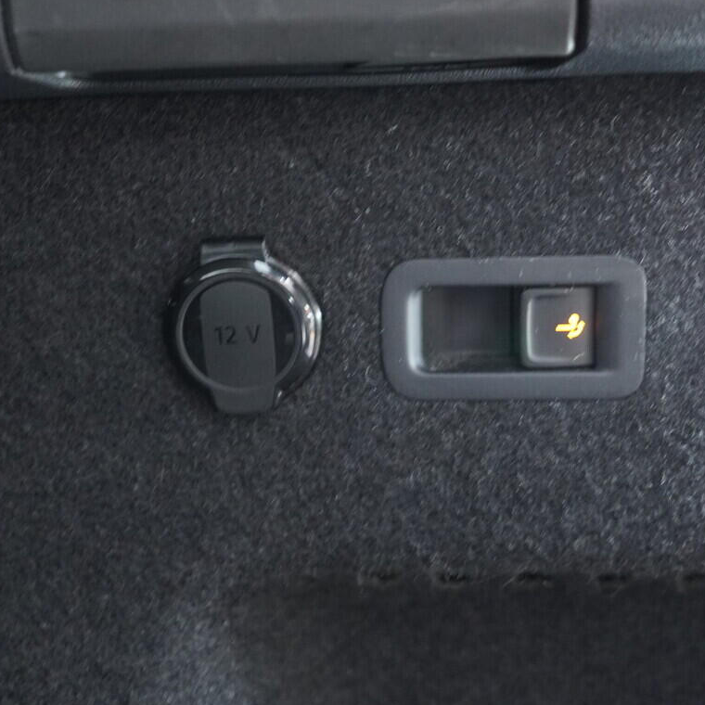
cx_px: 288
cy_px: 360
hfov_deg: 29.5
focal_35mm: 58
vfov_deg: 29.6
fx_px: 1336
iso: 2000
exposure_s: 1/40
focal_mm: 24
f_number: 2.8
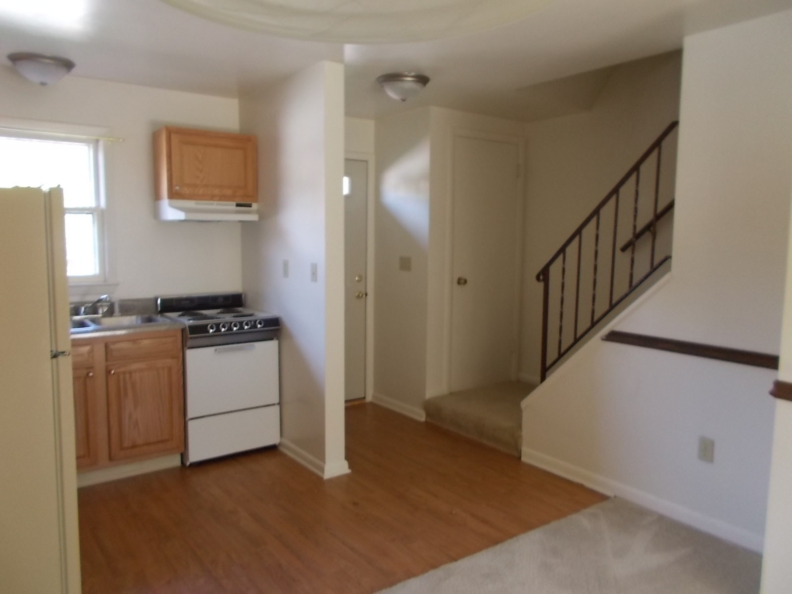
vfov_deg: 53.1
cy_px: 297
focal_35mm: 26
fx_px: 595
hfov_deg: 67.3
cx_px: 396
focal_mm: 4.6
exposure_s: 1/25
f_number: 3.2
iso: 200
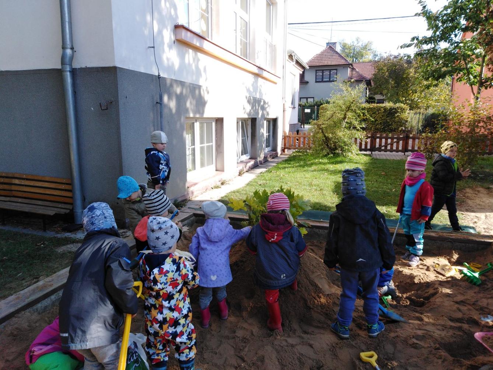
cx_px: 246
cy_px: 185
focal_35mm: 26
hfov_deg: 67.3
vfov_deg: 53.1
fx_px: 370
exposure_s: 1/286
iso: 100
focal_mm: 3.46
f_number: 2.2
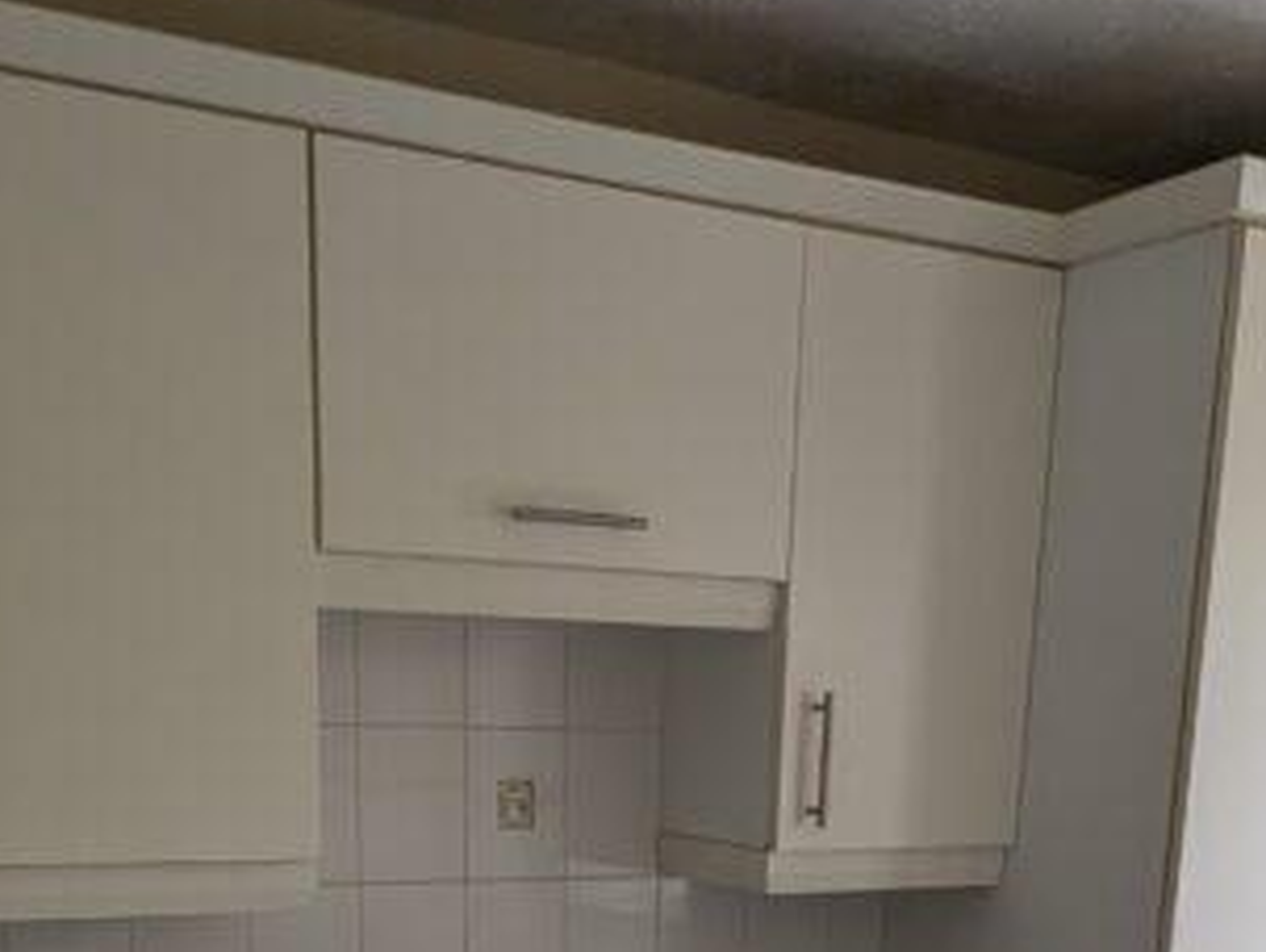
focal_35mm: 44
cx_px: 631
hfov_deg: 42.9
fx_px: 1611
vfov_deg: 27.8
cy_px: 1213
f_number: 2.2
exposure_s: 1/97.8
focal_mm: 1.95
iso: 82
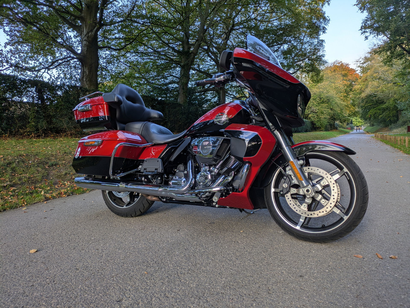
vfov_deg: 54.9
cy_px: 154
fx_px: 296
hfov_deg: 69.4
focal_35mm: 25
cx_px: 205
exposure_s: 1/340
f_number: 1.89
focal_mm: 5.43
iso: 39
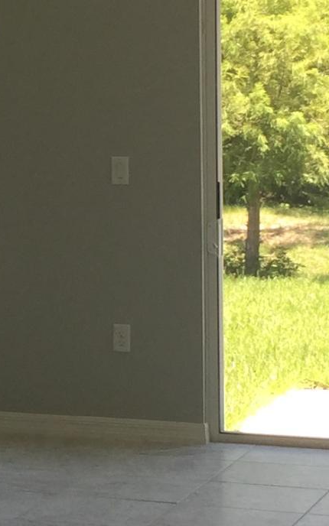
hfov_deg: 9.5
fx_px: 1922
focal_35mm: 134
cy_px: 163
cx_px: -170
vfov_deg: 15.6
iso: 32
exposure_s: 1/120
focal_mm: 4.15
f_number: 2.2
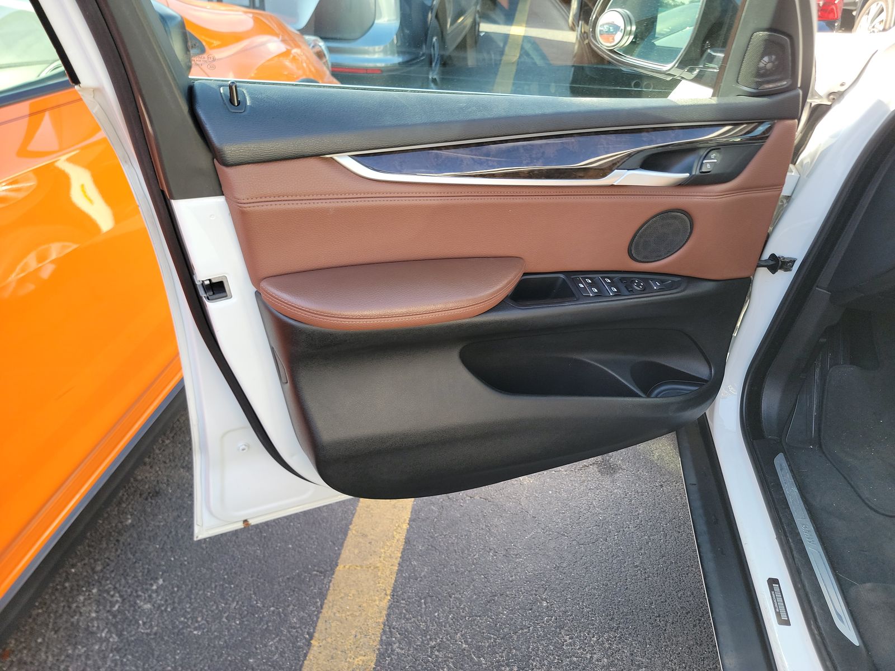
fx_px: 621
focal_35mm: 24
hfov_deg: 71.6
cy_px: 336
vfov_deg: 56.8
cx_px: 448
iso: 51
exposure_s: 1/59
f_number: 1.8
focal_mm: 6.7
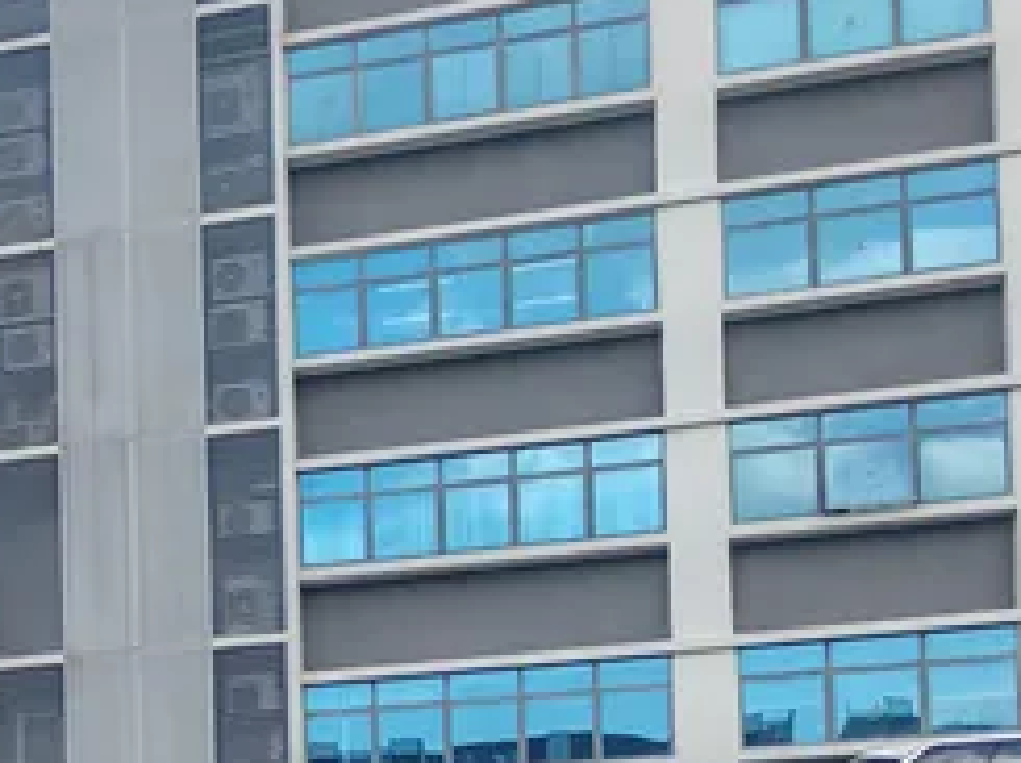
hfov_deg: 20.4
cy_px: 1063
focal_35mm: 85
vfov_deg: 16.2
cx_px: -429
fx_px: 2503
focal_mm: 5.52
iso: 50
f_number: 1.95
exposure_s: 1/560
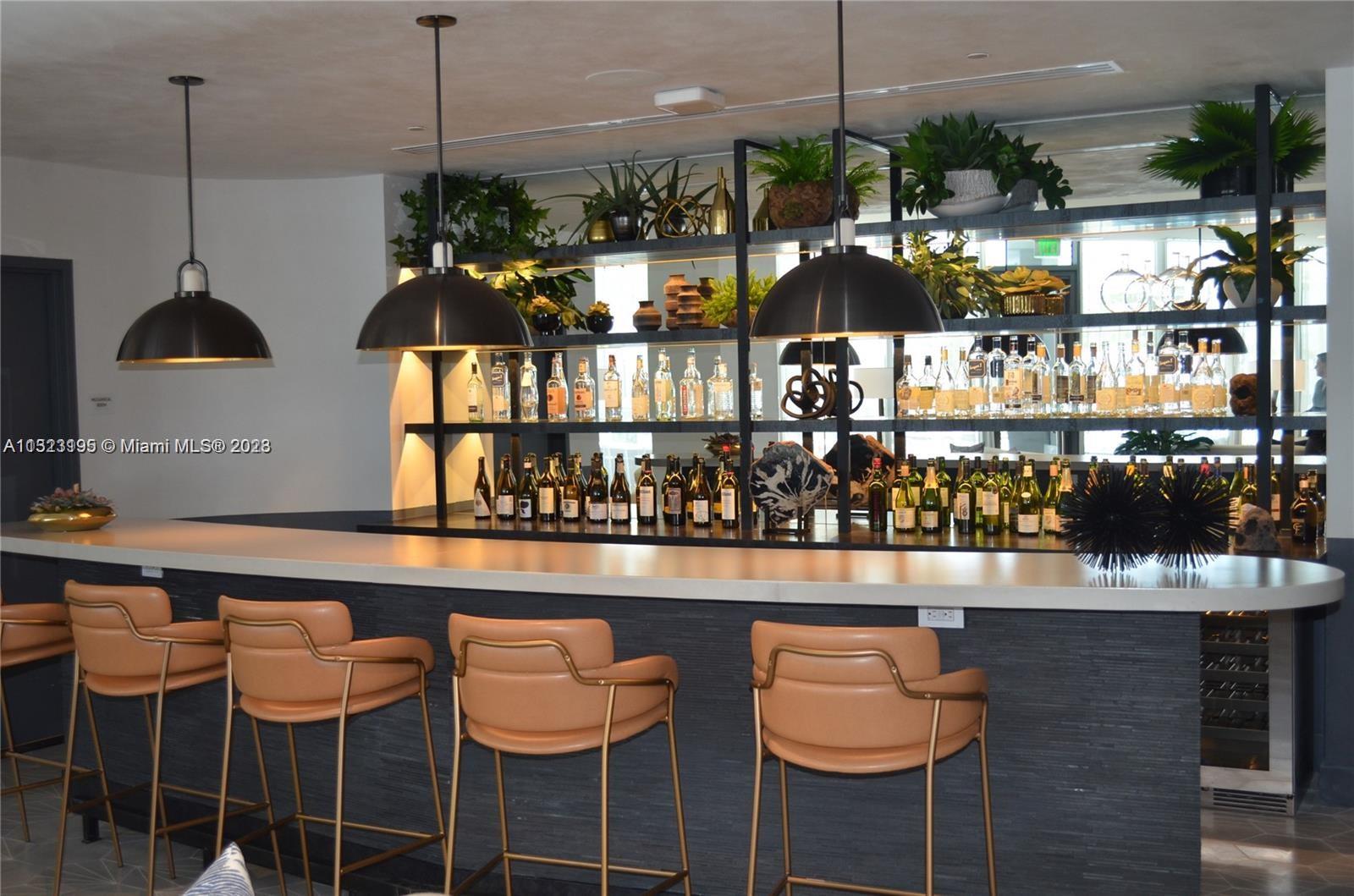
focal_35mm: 39
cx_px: 677
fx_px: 1463
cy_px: 448
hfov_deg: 49.7
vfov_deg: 34.0
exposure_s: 1/60
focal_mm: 26
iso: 450
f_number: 4.2
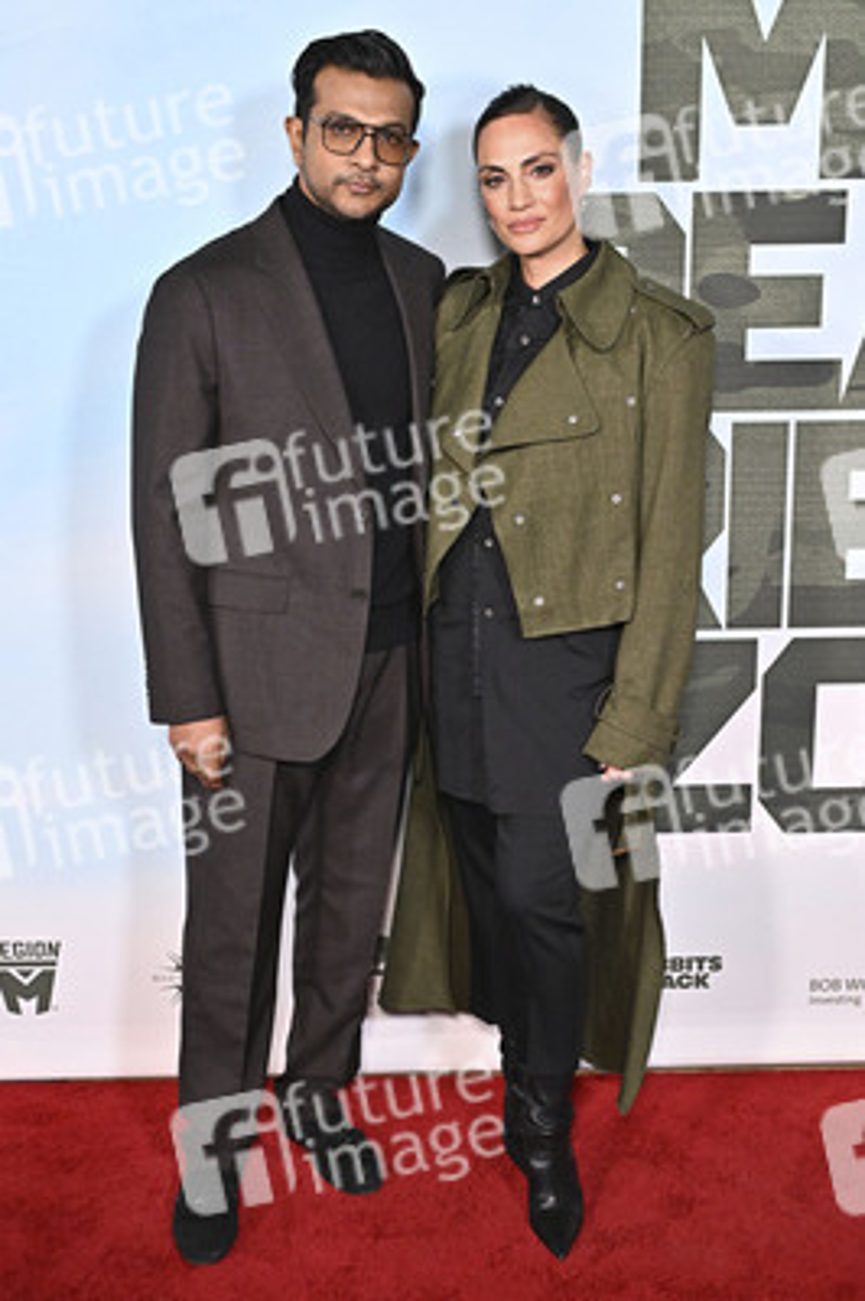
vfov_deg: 46.4
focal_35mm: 42
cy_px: 650
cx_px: 432
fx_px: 1516
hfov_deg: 31.8
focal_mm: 42
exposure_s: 1/250
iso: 4500
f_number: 4.5
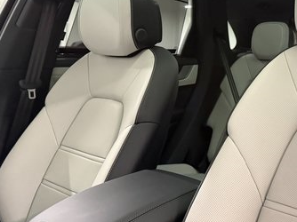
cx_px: 254
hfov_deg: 39.0
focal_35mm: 46
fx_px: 394
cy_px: 59
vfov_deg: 31.0
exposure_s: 1/40
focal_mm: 6.76
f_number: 1.78
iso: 1000
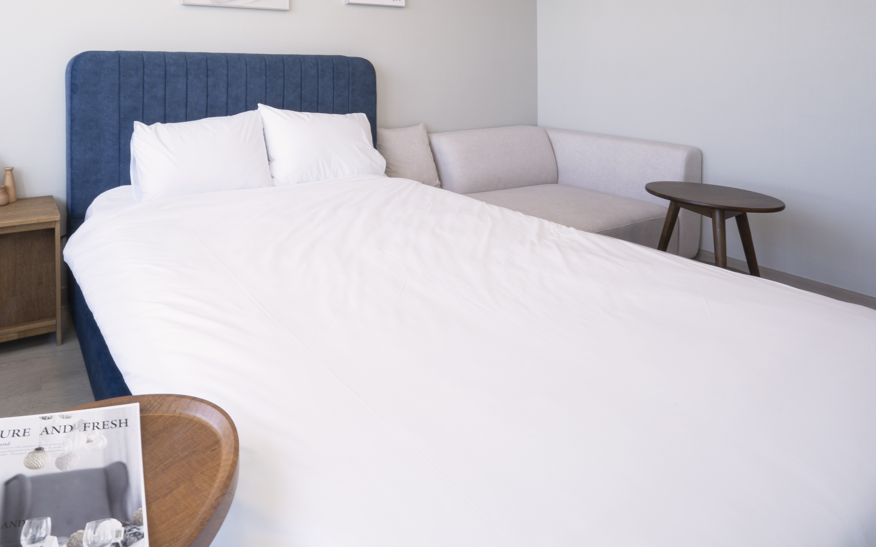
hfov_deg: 79.1
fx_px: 477
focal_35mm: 20
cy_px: 85
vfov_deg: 54.2
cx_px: 228
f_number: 22
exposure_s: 1.6
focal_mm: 12
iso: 100
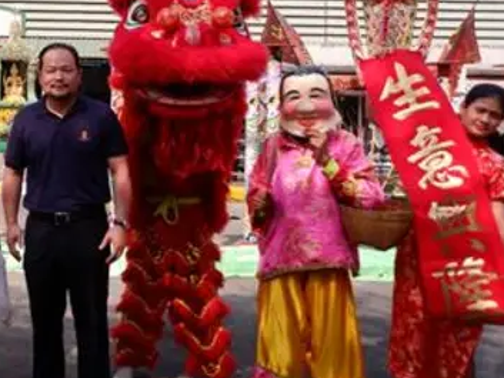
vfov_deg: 28.3
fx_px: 743
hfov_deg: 33.6
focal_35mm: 51
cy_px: 108
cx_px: -23
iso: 200
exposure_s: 1/1000
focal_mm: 16
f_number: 4
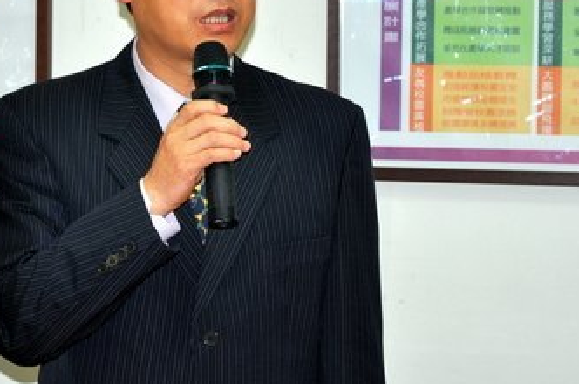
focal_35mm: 191
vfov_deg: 7.2
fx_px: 3066
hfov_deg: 10.8
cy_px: 95
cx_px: 173
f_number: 5.3
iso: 200
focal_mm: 66
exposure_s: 1/60
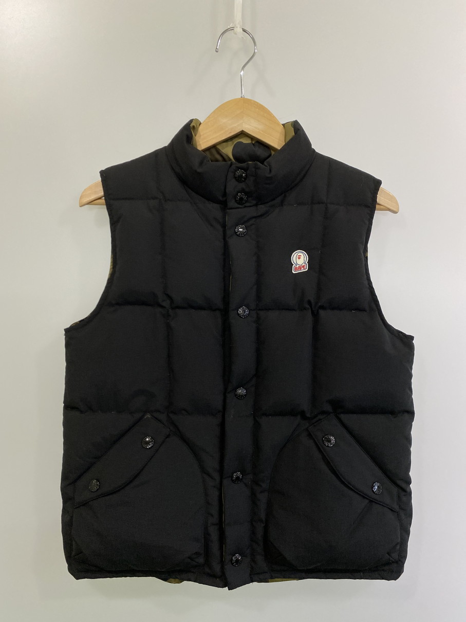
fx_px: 467
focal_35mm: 26
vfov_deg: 67.3
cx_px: 233
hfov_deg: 53.0
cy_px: 311
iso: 125
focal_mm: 4.25
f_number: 1.8
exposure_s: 1/100
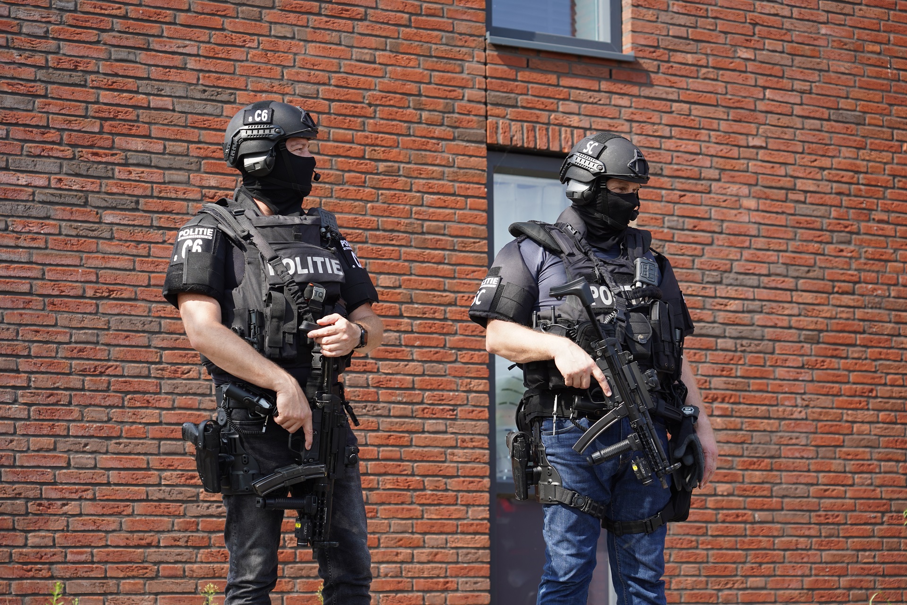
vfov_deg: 17.3
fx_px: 1990
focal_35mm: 79
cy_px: 302
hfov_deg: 25.7
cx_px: 454
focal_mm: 79
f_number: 4.5
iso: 100
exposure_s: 1/200
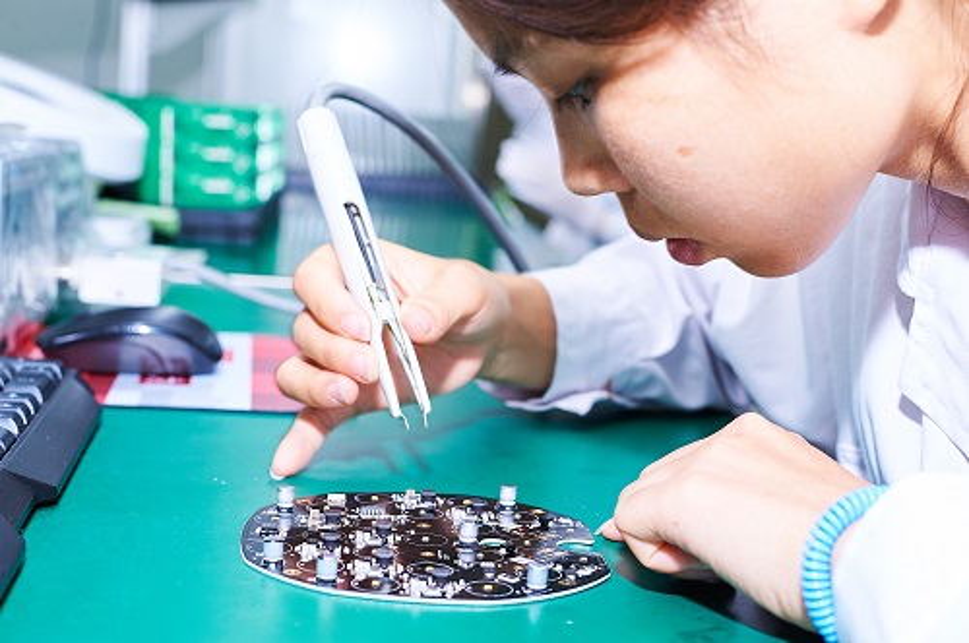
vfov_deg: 26.9
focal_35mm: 50
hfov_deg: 39.6
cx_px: 484
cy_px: 322
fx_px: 1344
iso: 500
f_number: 6.3
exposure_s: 1/30
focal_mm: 50
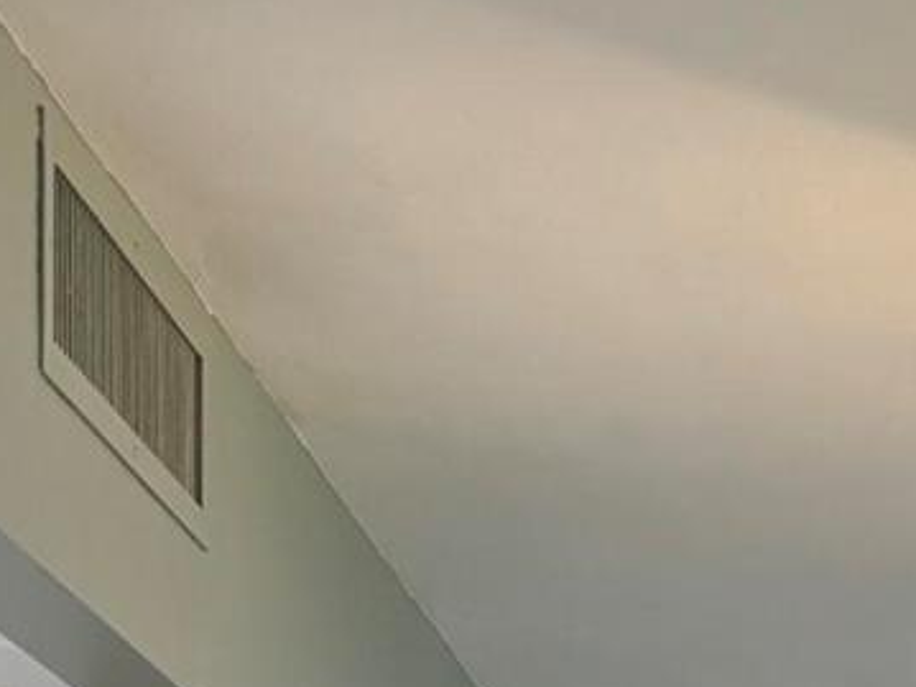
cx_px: 2192
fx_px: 3624
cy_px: 1622
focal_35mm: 137
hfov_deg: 11.8
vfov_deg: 9.6
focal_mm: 6.76
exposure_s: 1/120
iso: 100
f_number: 1.78
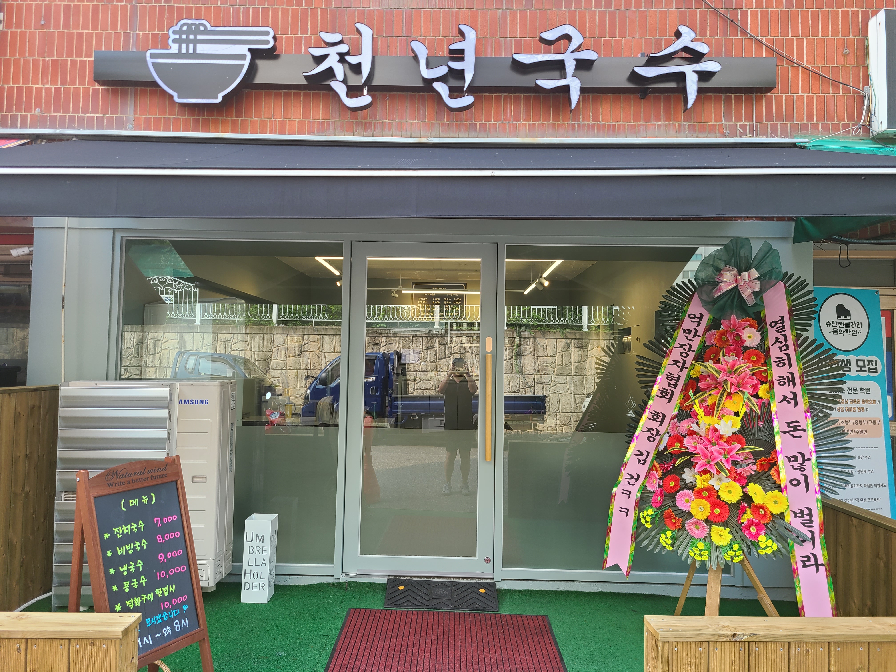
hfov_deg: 67.3
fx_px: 673
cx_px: 448
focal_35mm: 26
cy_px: 336
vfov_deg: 53.1
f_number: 1.8
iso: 40
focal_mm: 5.4
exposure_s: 1/162
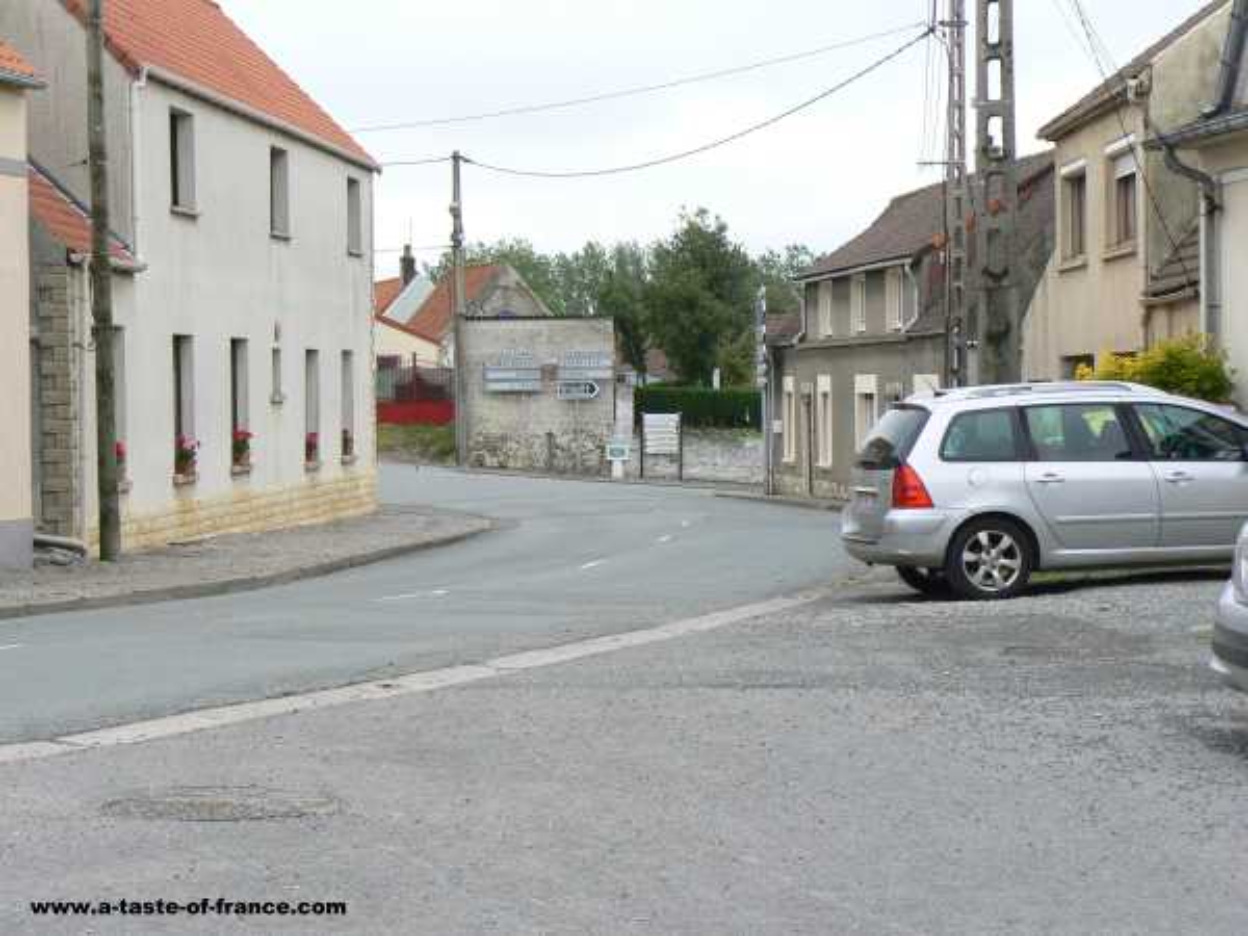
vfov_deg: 19.1
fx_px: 2776
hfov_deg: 25.3
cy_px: 468
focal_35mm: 77
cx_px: 624
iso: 80
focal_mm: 12.9
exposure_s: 1/160
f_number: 5.6
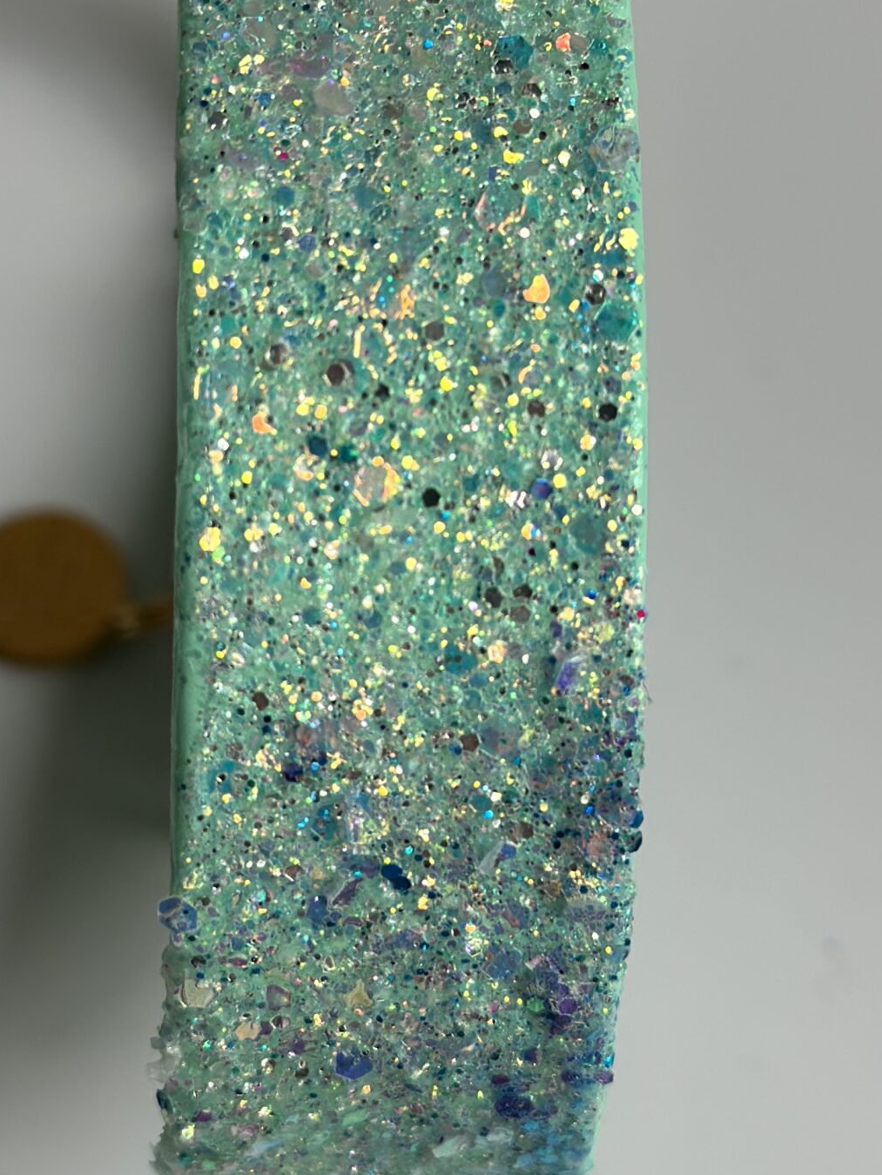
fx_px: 3091
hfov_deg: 16.2
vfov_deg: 21.5
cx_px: 426
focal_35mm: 91
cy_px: 400
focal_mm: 6.86
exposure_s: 1/399
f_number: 1.78
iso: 80
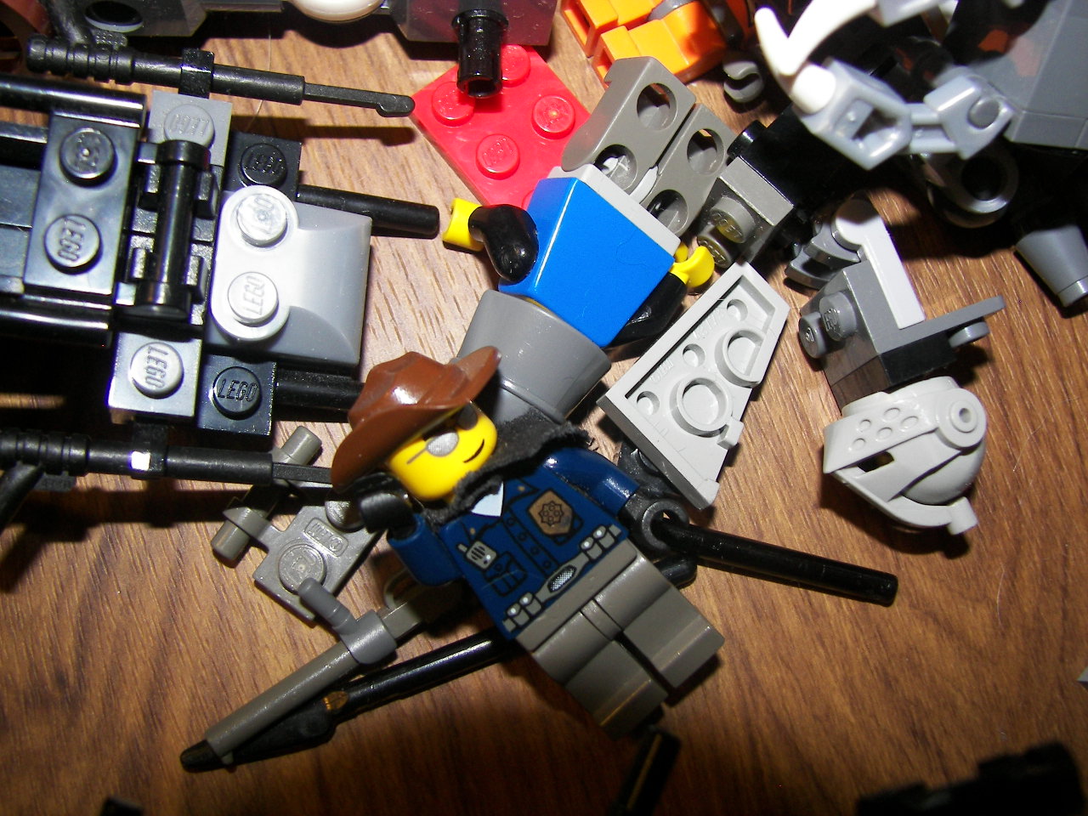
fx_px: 1131
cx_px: 544
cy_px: 408
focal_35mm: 36
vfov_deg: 39.7
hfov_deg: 51.4
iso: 100
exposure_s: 1/30
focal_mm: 6
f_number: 2.8
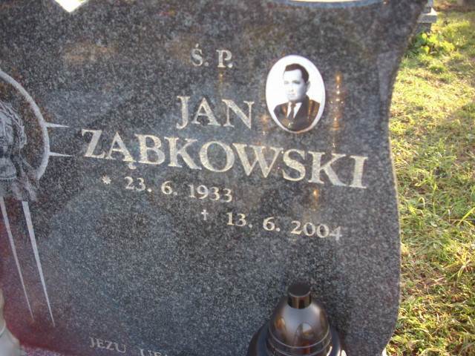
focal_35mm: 37
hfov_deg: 50.1
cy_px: 178
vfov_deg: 38.7
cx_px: 238
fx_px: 508
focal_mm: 6.2
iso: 50
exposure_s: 1/60
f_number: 2.8
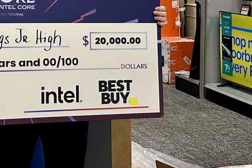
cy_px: -30
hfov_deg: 32.7
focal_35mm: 55
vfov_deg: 22.8
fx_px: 385
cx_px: -11
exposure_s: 1/94
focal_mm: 6.86
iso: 125
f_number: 1.78
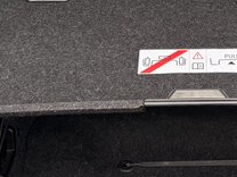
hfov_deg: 19.4
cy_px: 30
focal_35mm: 100
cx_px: 193
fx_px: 685
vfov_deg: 14.7
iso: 80
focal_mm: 5.96
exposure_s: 1/207
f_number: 1.6
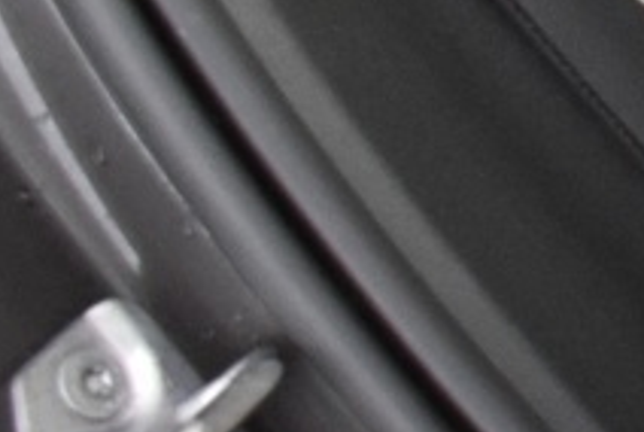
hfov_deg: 8.3
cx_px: 1996
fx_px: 3690
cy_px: -520
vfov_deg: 6.4
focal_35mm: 206
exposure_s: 1/6
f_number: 5
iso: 1250
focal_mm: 18
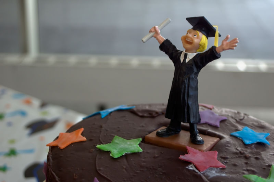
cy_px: 91
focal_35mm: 78
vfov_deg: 17.5
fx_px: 593
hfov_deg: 26.0
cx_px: 137
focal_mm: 52
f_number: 4.8
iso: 220
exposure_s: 1/60
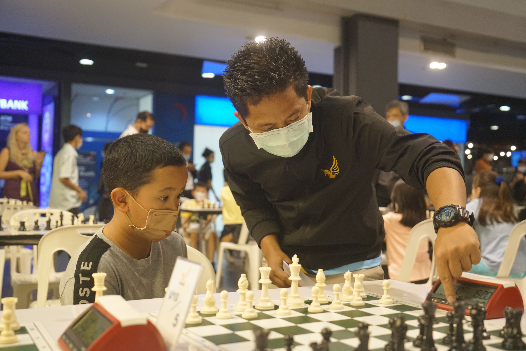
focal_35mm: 39
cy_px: 176
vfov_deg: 34.2
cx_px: 263
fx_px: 570
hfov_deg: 49.5
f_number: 4
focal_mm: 39
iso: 2500
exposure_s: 1/100
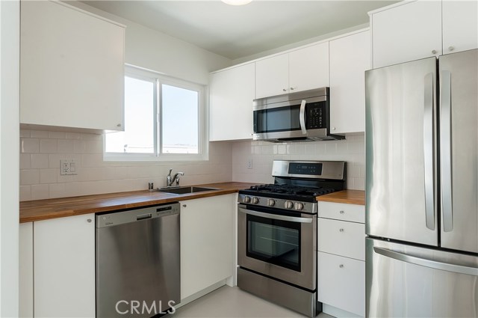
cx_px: 239
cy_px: 159
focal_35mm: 21
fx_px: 278
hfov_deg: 81.3
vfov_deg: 59.4
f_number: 14
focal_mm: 14
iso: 200
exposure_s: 1/20
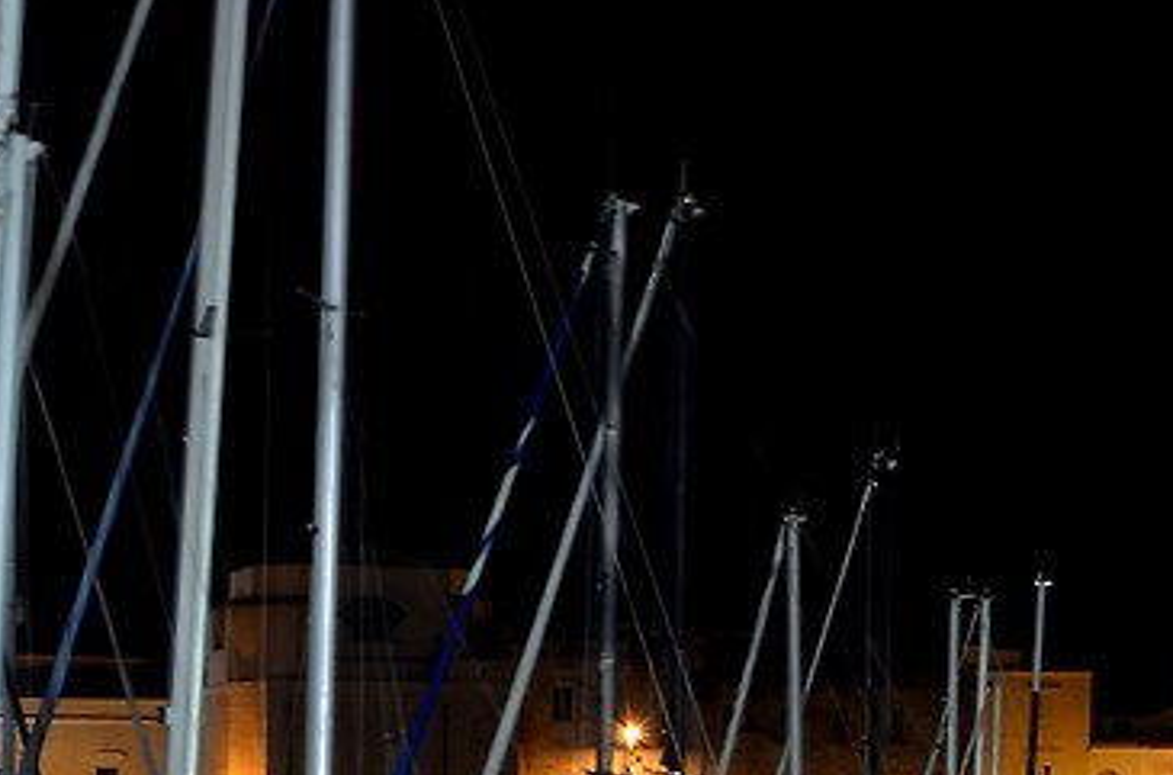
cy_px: 540
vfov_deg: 9.2
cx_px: 1597
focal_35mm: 148
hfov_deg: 13.3
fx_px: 4808
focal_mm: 30
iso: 100
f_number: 13
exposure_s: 10
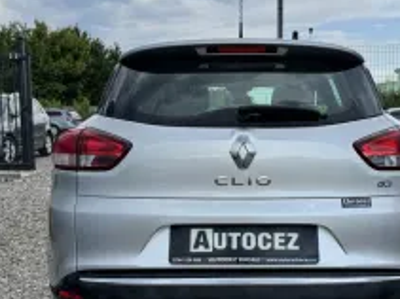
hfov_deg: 45.5
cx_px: 243
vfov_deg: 35.1
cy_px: 165
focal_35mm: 41
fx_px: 474
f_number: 1.78
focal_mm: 6.76
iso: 80
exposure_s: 1/1818
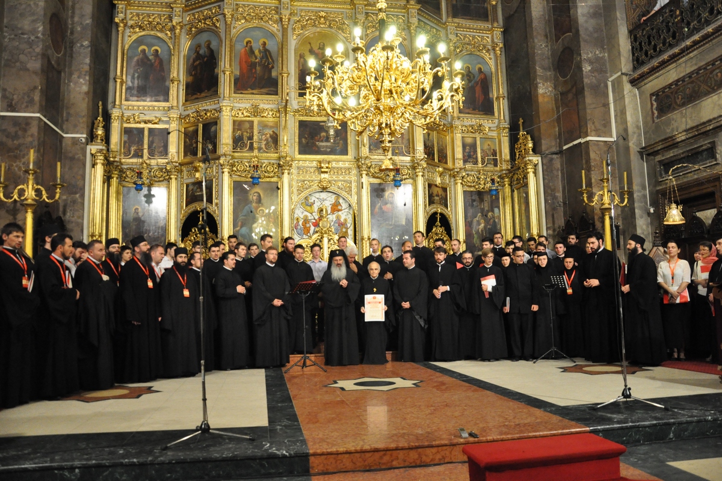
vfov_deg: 47.9
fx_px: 541
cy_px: 240
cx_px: 361
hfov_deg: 67.4
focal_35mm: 27
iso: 2500
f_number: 4
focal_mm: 18
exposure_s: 1/60
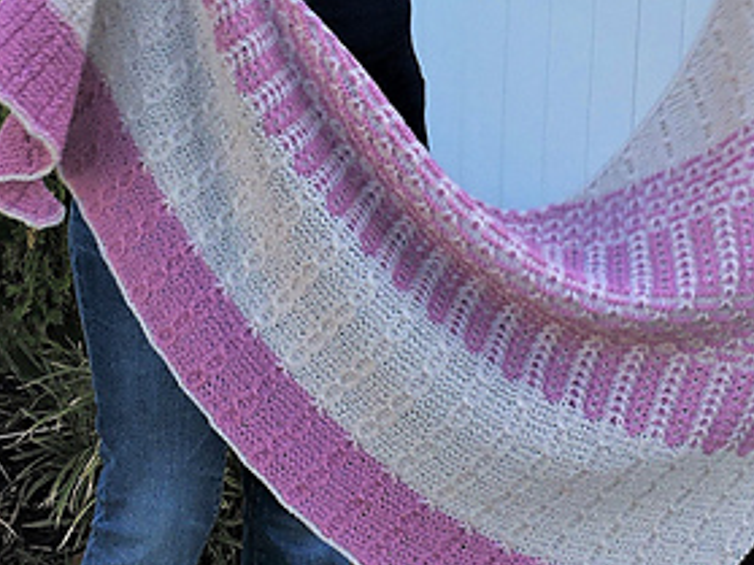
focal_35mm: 52
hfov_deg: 36.8
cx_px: 419
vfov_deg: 27.9
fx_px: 1132
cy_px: 212
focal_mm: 4.15
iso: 25
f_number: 2.2
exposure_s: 1/299
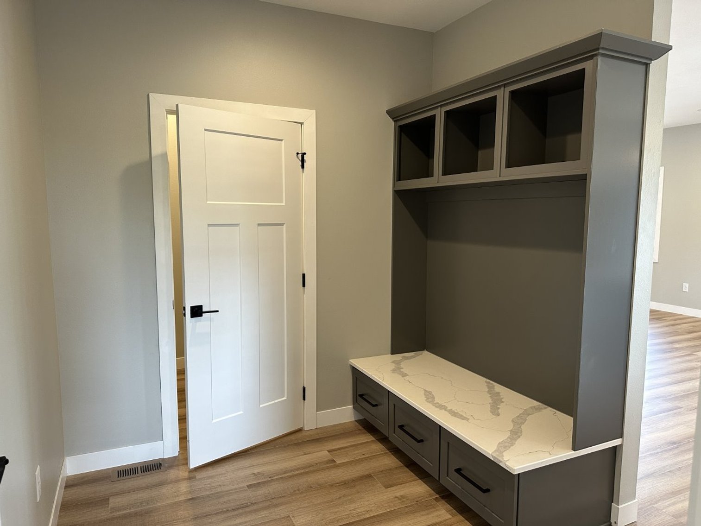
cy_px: 263
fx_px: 486
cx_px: 350
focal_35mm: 24
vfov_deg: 56.8
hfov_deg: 71.6
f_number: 1.78
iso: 200
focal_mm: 6.86
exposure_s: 1/120
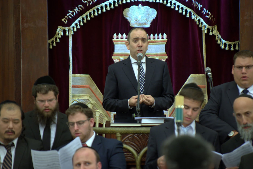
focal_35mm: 202
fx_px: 1420
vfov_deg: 6.8
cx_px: 126
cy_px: 84
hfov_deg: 10.2
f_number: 2.8
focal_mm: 135
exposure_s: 1/30
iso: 800
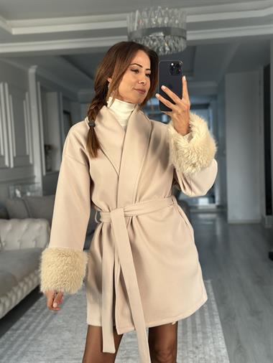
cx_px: 136
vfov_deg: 39.6
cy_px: 182
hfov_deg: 30.3
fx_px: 504
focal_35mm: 48
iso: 125
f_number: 1.78
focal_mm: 6.86
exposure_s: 1/121
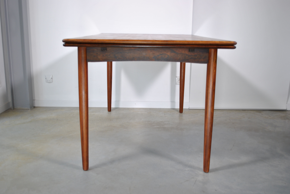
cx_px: 145
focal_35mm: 36
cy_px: 97
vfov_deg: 37.0
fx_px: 290
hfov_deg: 53.1
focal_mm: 24
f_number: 4
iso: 200
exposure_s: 1/25
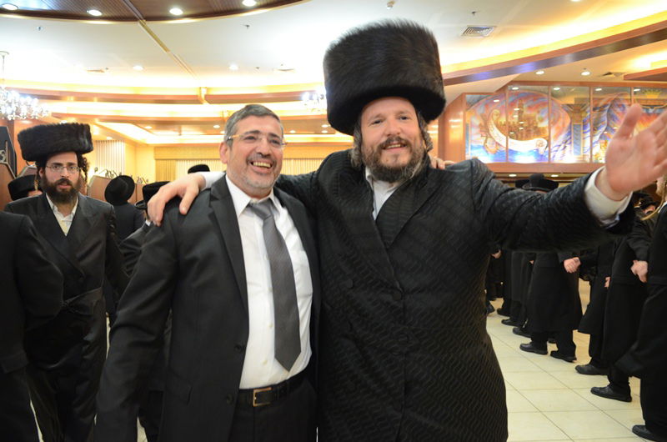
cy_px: 221
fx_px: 472
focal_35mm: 26
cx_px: 334
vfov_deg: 50.2
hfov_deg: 70.5
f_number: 2.8
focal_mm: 17
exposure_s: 1/80
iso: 2000
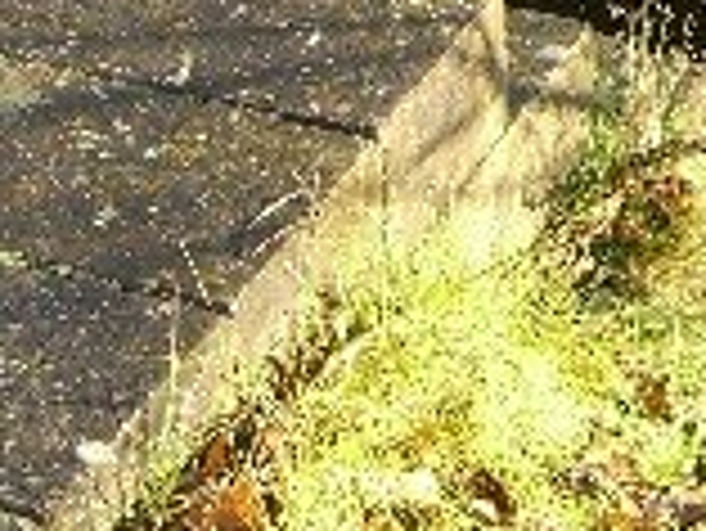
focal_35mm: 141
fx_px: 2878
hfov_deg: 13.7
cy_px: -407
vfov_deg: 10.0
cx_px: 807
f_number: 2.8
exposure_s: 1/100
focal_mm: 7.9
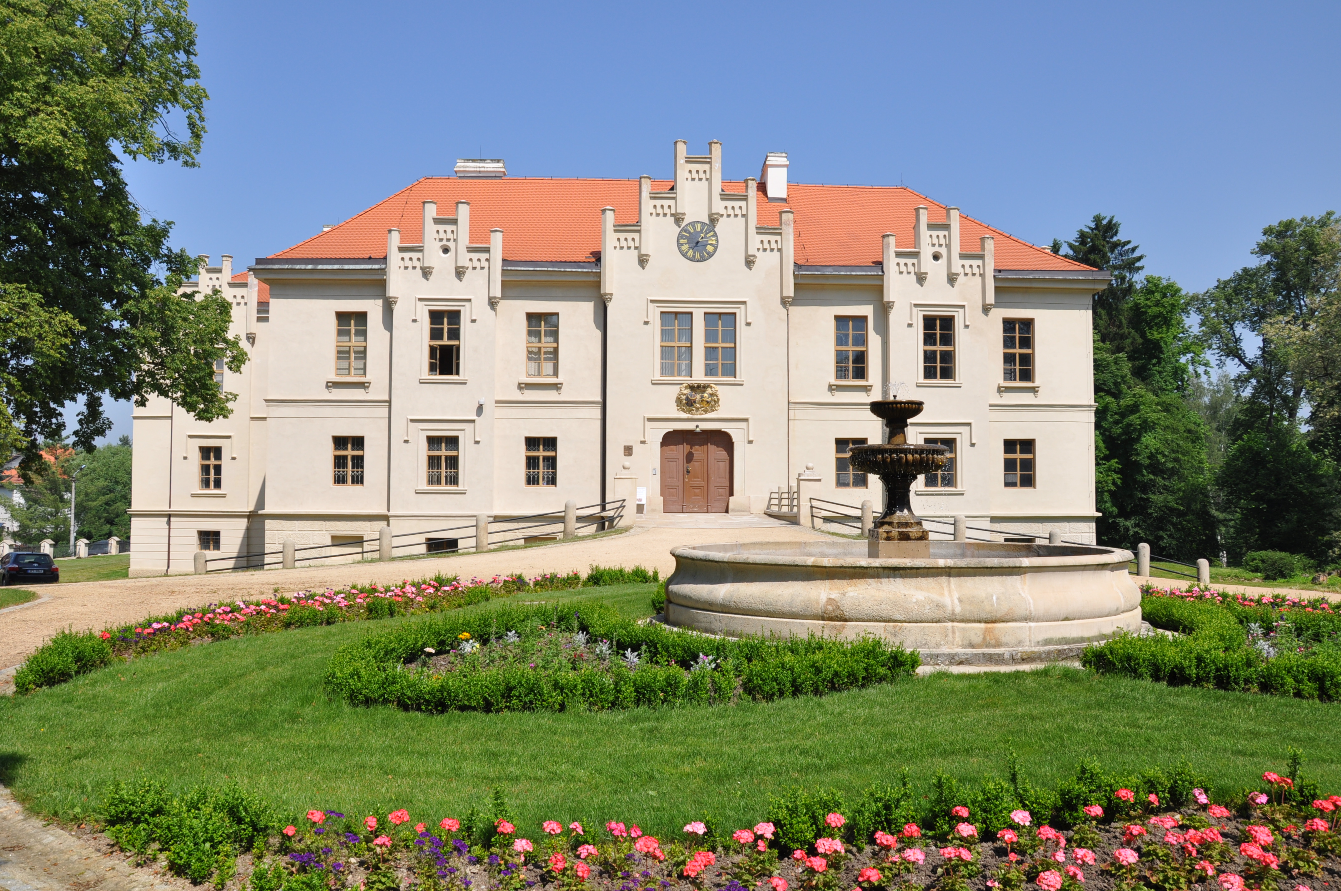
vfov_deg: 41.6
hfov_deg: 59.6
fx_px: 1172
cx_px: 670
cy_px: 446
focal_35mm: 32
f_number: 10
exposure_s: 1/400
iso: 200
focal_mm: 21
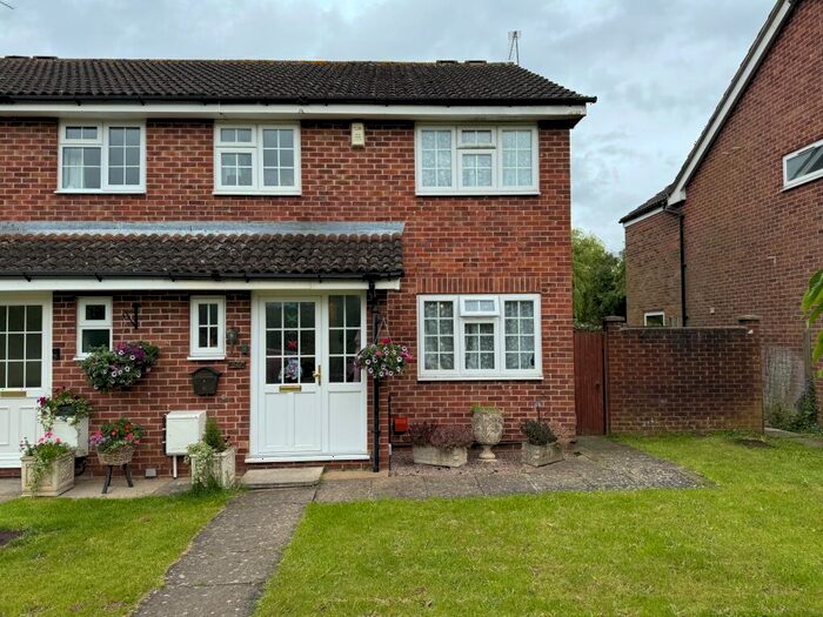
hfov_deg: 71.6
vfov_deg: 56.8
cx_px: 412
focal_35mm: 24
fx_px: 571
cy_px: 308
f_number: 1.78
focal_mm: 6.76
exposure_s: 1/1560
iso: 80
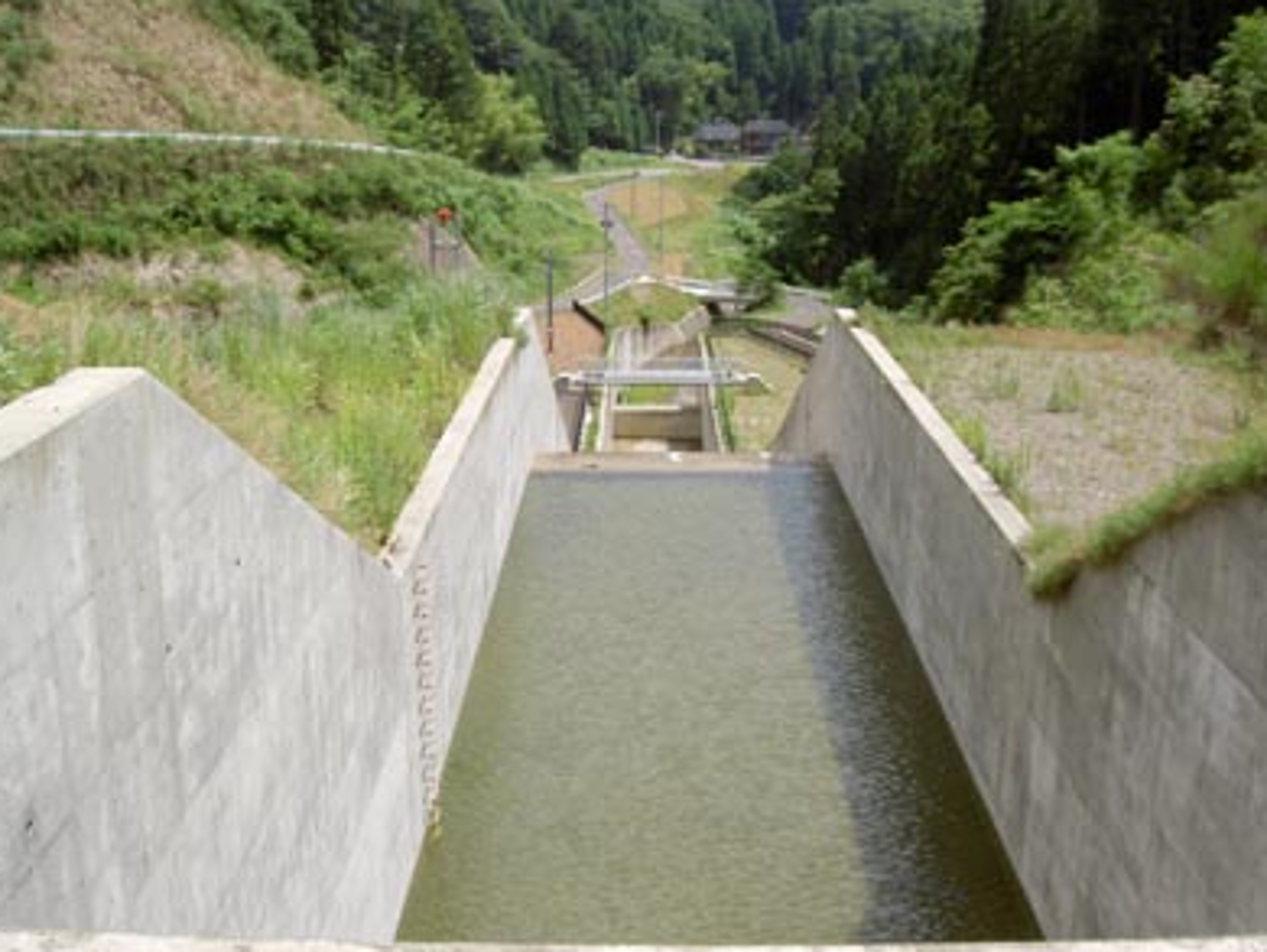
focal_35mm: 40
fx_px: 1465
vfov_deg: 36.0
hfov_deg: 46.8
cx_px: 630
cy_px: 481
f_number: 4.7
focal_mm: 8
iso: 50
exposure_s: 1/500
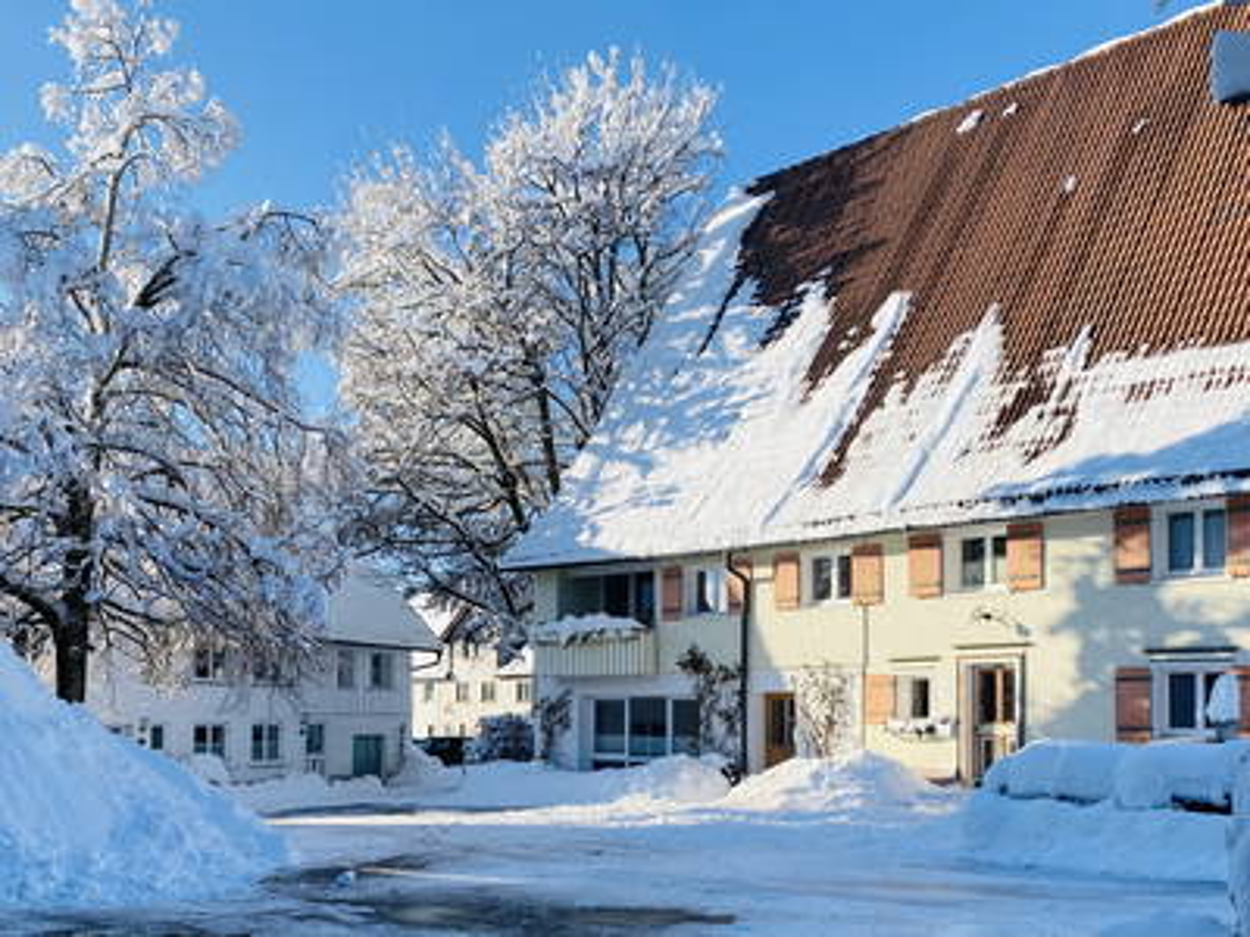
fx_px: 939
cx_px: 625
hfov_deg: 67.3
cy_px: 468
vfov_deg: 53.1
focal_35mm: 26
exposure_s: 1/2625
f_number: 1.8
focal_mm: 4.25
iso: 32
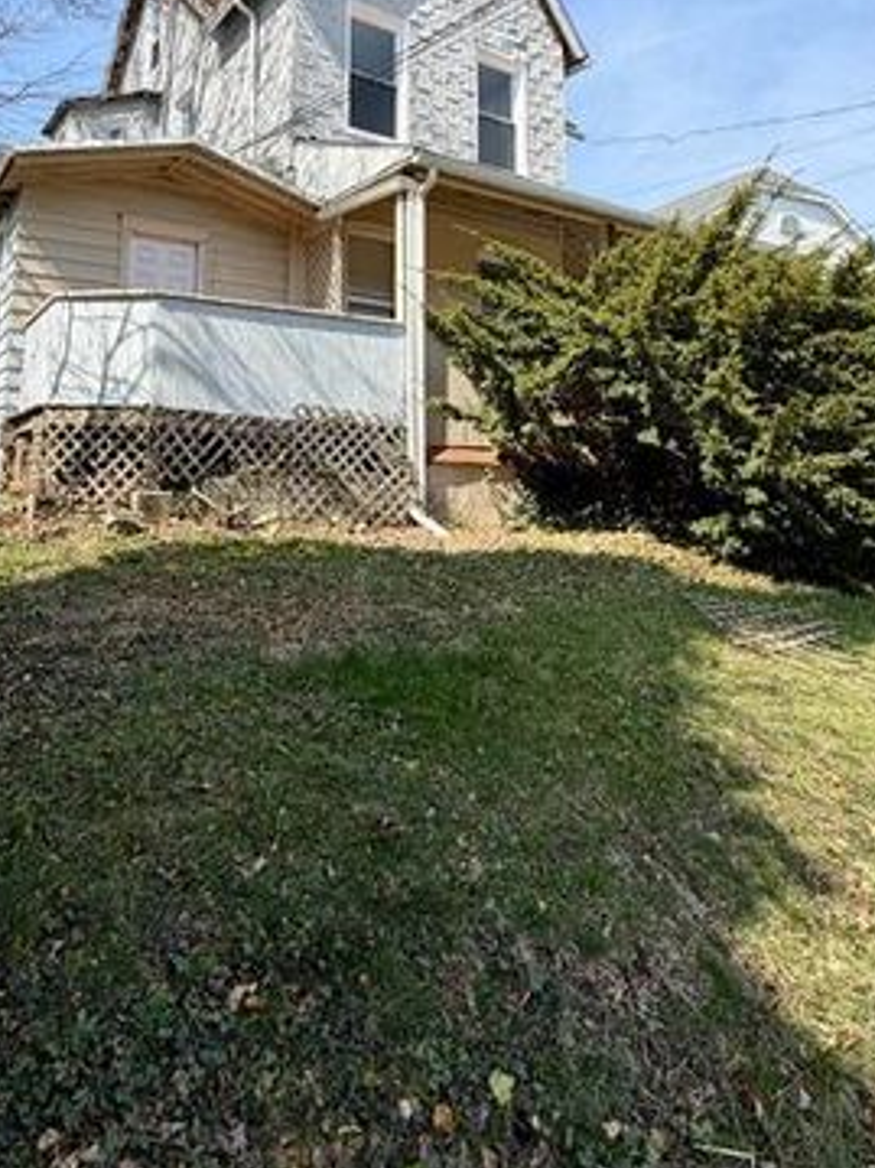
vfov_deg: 64.9
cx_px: 410
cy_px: 356
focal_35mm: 26
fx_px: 877
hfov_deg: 53.0
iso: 32
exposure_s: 1/770
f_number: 2.2
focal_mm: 2.22
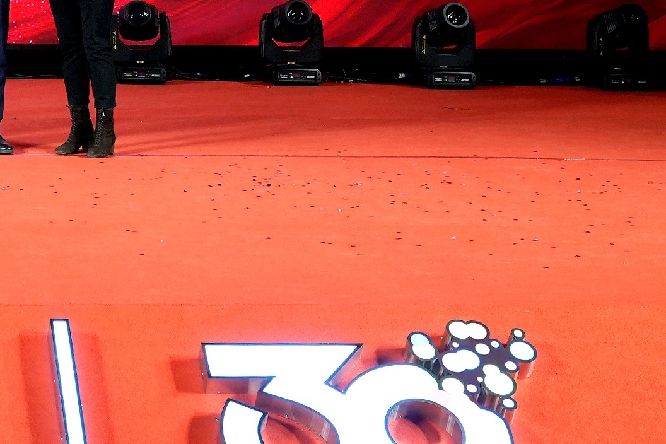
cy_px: -137
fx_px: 1979
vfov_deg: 12.4
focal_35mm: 107
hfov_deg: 18.0
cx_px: -163
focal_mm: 29
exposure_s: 1/80
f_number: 6.3
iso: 800
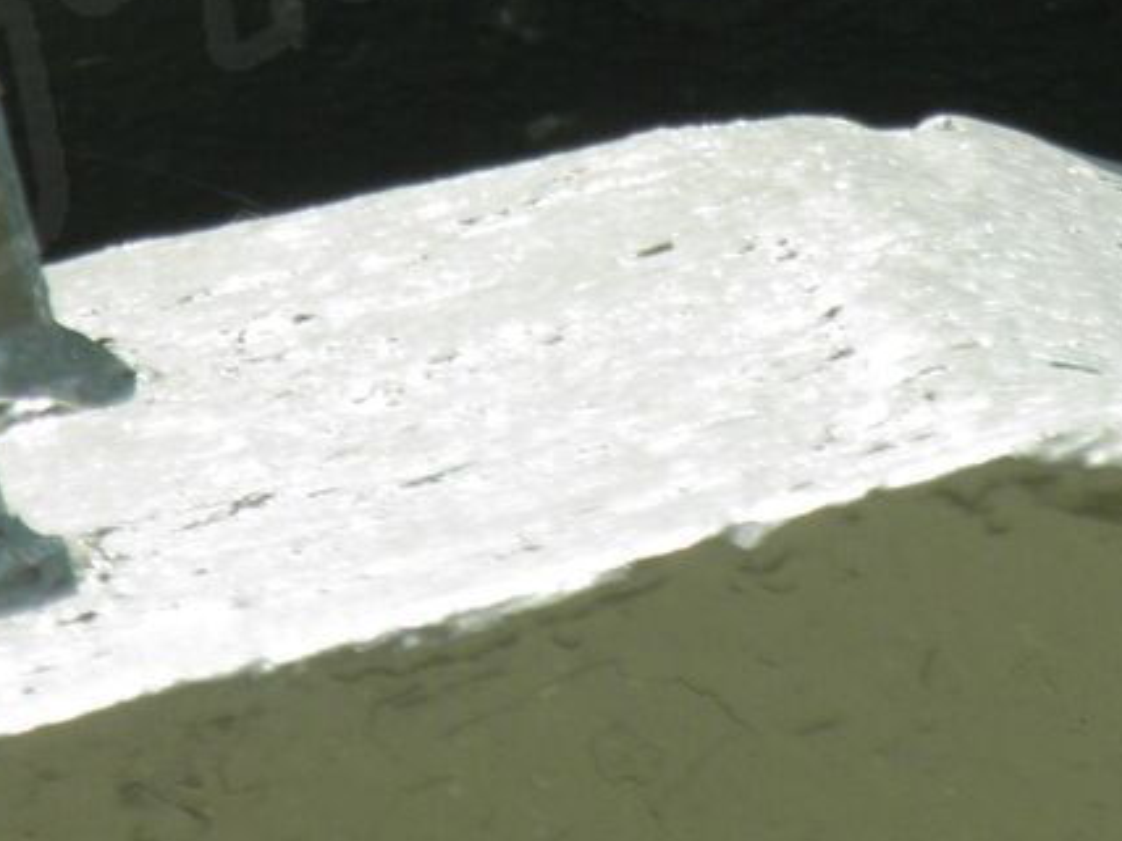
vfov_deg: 1.1
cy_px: -312
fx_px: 45119
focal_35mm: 1392
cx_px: 679
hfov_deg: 1.4
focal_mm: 83.4
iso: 50
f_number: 4.6
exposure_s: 1/160
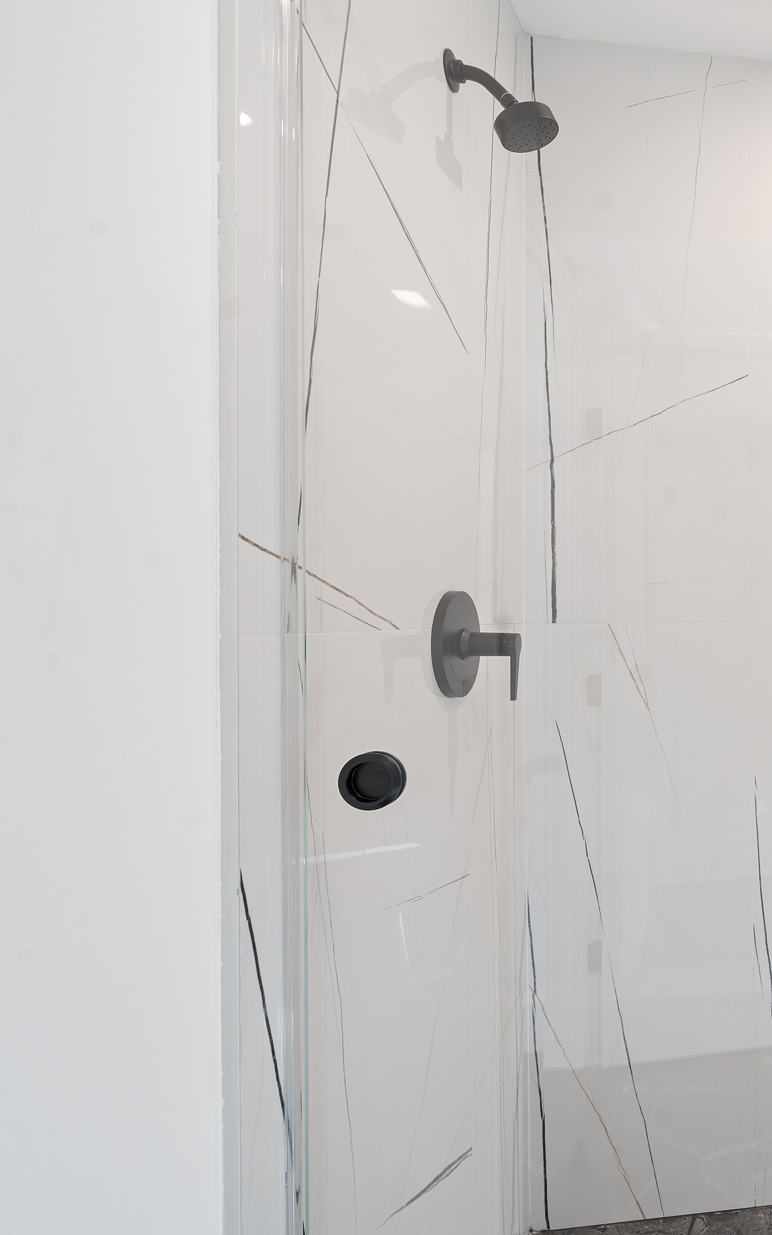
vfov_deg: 72.5
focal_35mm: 25
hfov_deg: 37.7
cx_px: 915
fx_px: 842
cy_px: 613
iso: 100
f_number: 8
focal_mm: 16
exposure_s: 1/2.5
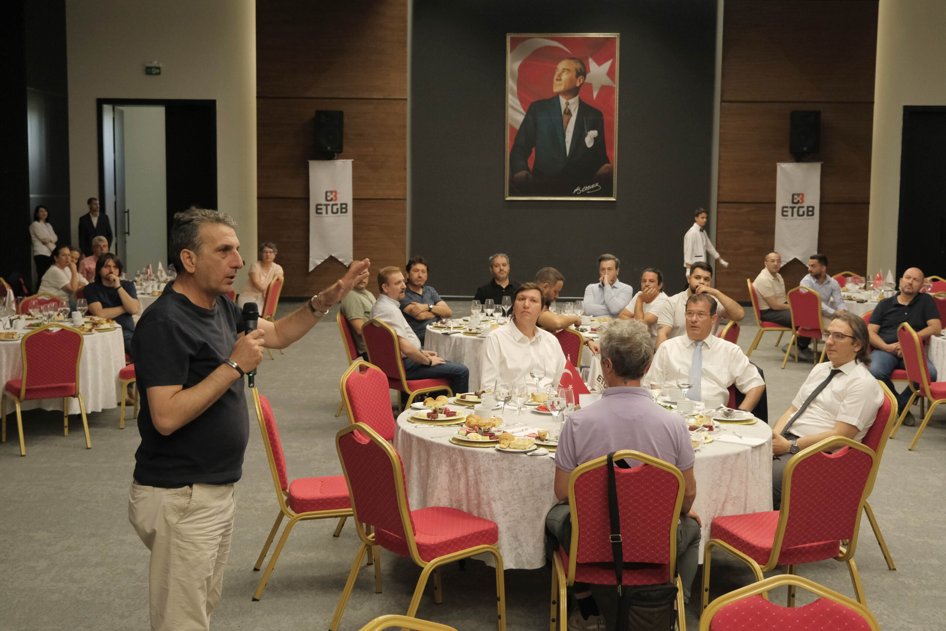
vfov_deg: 32.6
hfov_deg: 47.4
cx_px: 473
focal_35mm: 41
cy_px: 316
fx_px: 1077
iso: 2000
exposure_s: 1/125
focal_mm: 27.5
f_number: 4
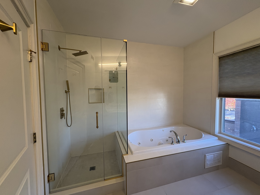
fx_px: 105
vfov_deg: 85.7
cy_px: 98
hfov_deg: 102.1
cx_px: 130
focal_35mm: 14
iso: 125
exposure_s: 1/120
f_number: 2.2
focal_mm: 2.22
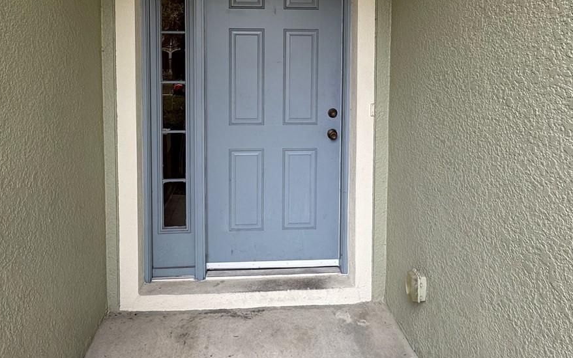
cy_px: 84
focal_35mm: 27
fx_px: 422
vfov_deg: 44.3
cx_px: 272
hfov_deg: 68.3
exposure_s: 1/99
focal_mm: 2.22
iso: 40
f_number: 2.2
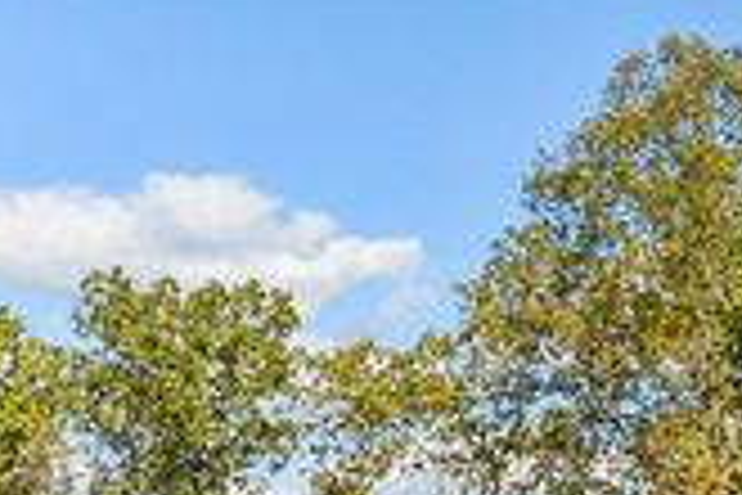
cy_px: 729
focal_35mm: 106
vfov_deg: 12.3
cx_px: 868
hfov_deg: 18.4
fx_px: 2185
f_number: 8
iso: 400
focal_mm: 35
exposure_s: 1/1000
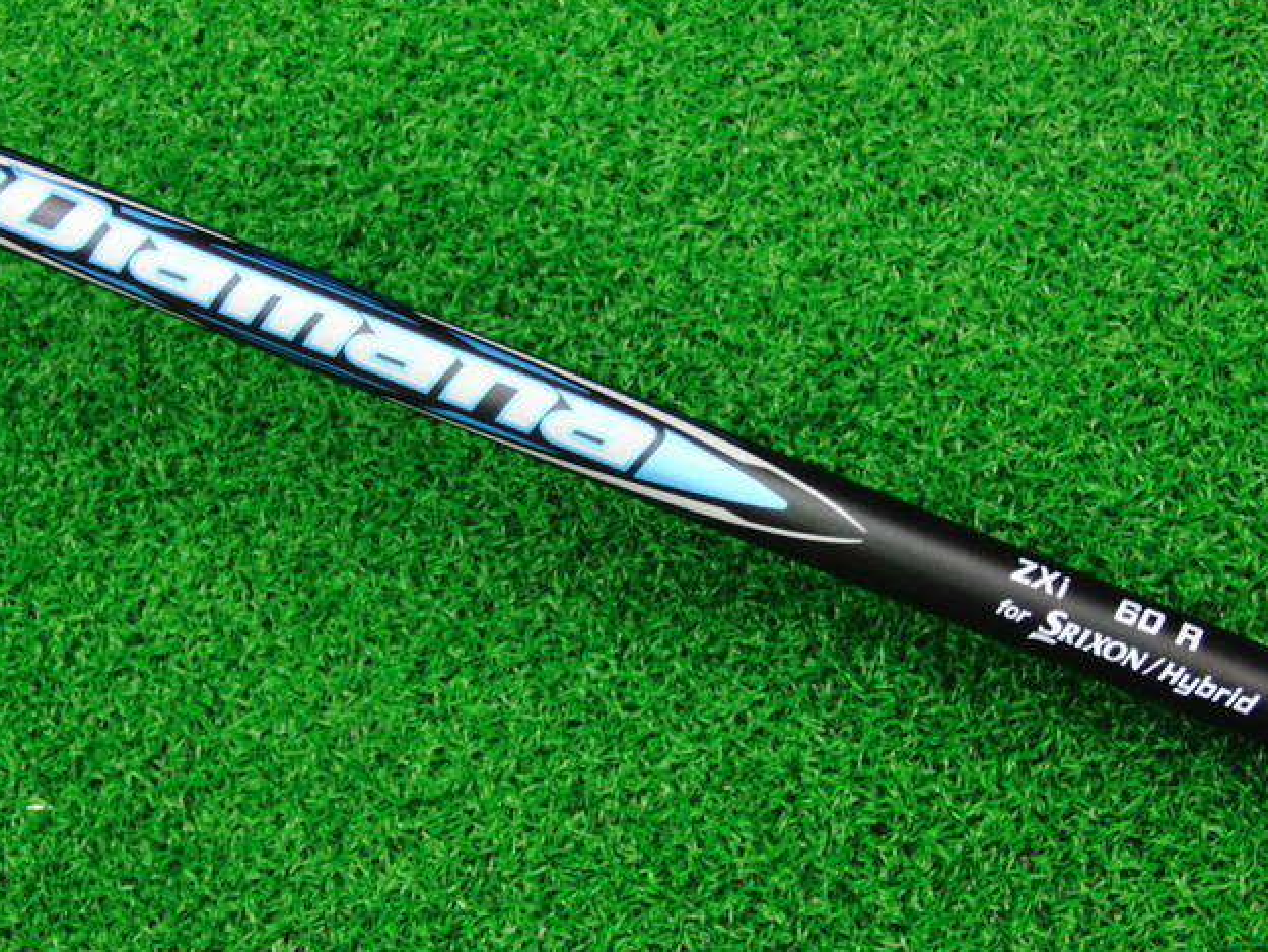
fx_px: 1612
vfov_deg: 32.9
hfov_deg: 42.9
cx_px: 641
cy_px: 473
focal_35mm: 44
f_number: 3.7
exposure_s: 1/25
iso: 400
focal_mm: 7.54
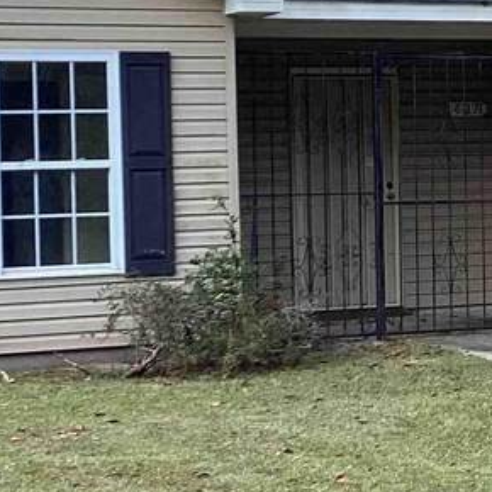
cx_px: 456
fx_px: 1946
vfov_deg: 14.4
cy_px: 154
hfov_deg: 14.2
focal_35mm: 121
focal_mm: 3.3
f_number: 2.4
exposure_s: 1/386
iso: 25
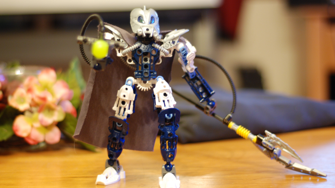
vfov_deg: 14.6
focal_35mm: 83
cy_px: 89
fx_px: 737
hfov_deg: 25.6
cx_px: 160
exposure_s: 1/15
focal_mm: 50
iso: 400
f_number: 2
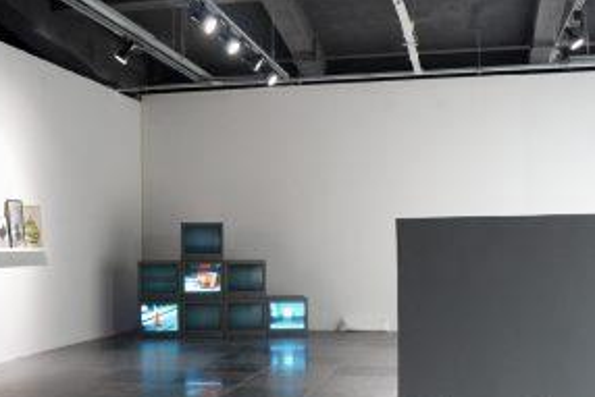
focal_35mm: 47
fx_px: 777
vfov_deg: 28.6
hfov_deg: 41.9
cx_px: 270
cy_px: 239
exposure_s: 1/60
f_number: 4
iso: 1250
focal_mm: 20
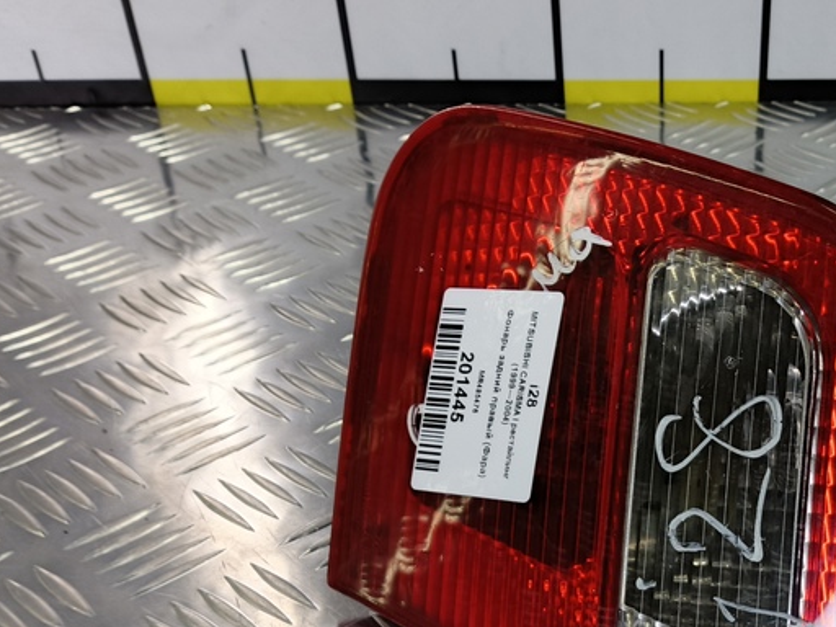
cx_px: 697
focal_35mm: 46
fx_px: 1111
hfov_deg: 39.2
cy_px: 549
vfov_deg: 30.3
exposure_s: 1/33.3
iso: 95
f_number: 1.6
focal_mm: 4.11
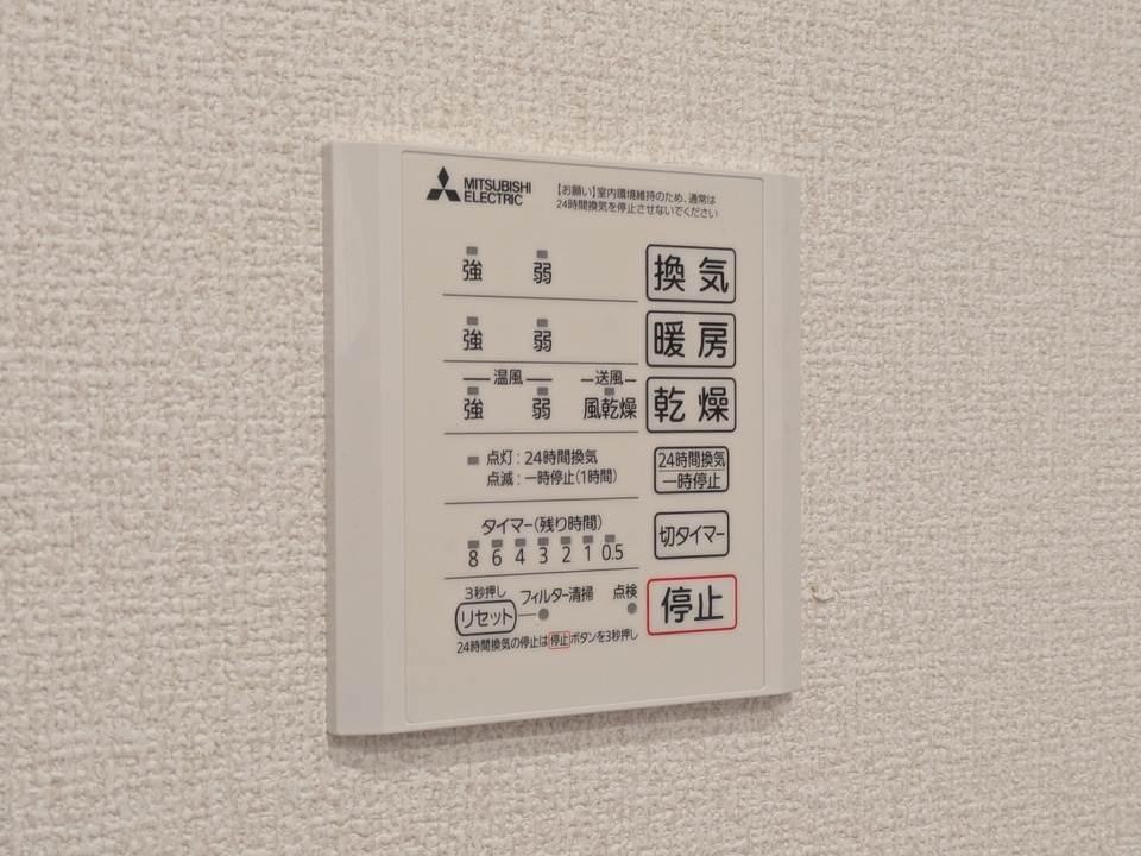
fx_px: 1681
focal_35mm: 51
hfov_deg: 37.5
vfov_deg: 28.6
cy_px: 428
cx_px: 570
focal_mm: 5.43
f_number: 1.89
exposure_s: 1/33.3
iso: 77
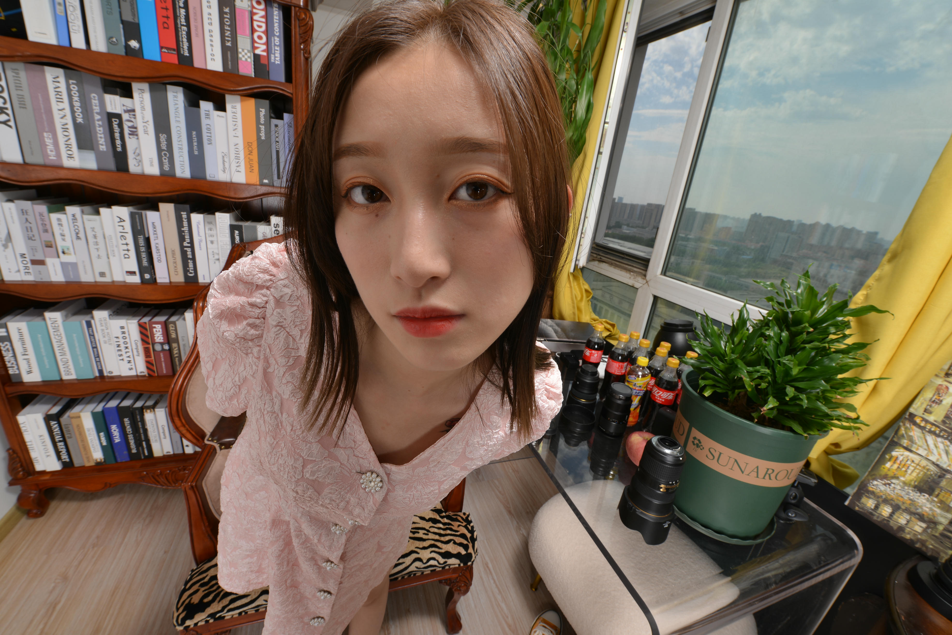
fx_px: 370
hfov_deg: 104.2
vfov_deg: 81.2
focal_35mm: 14
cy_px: 318
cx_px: 476
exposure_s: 1/125
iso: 100
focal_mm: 14
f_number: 14
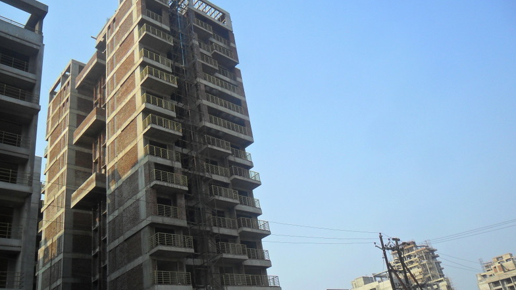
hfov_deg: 64.3
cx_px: 259
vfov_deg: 38.8
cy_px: 172
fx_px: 410
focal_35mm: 30
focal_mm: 4.9
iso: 100
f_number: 3.5
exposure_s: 1/750
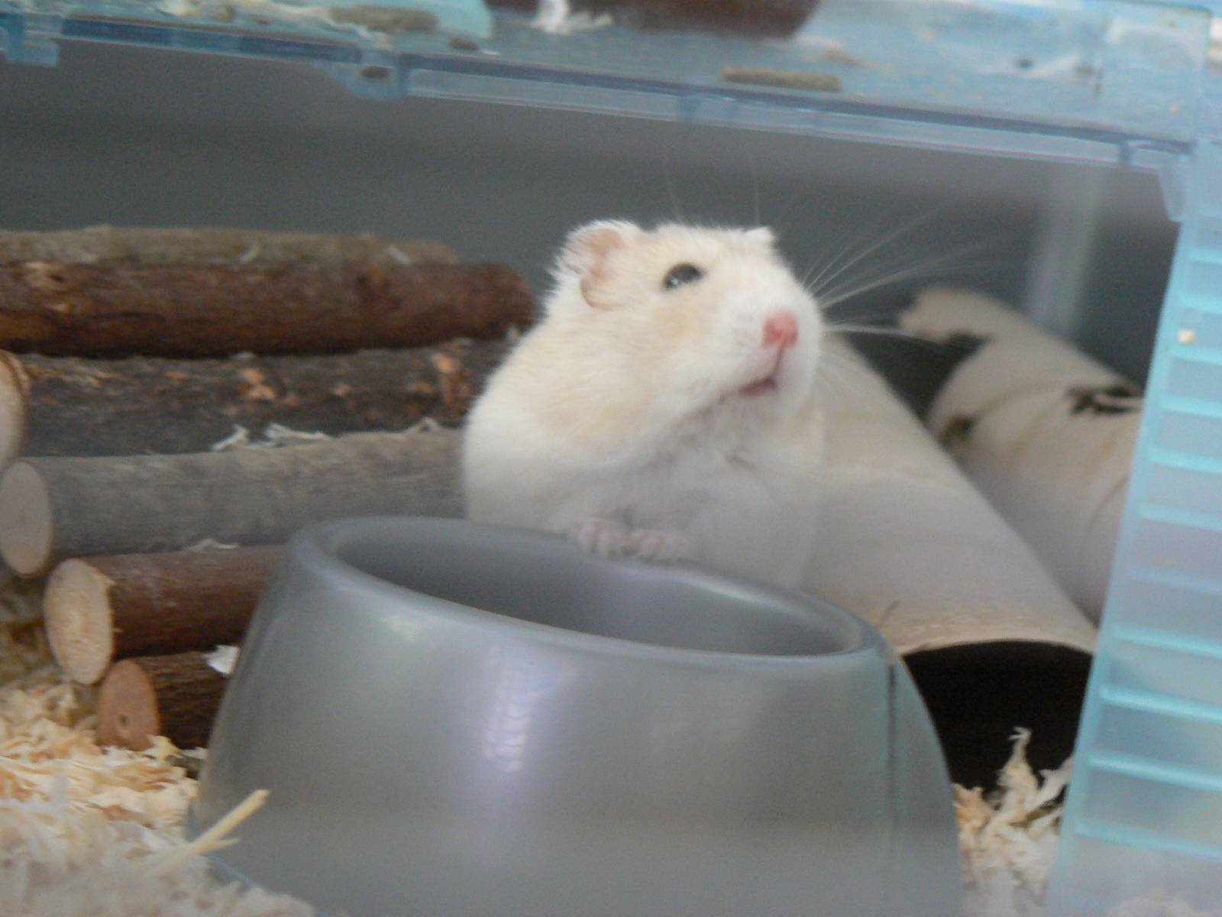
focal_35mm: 84
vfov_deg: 17.6
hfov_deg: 23.3
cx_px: 611
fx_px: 2965
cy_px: 458
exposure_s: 1/4
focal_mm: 14
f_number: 3.2
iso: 200
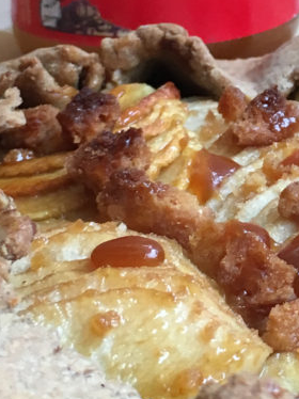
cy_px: 110
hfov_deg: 12.0
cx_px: 337
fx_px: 1395
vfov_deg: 16.2
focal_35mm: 121
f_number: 2.2
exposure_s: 1/33
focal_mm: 4.15
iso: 80
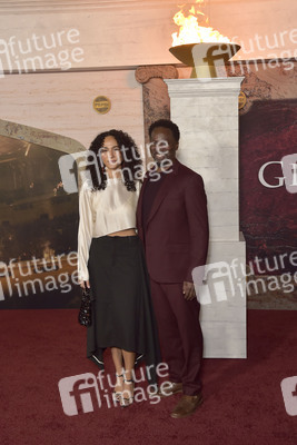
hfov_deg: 30.5
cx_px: 148
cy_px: 222
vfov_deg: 44.5
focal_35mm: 44
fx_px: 544
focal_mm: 44
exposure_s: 1/250
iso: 1000
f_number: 5.6
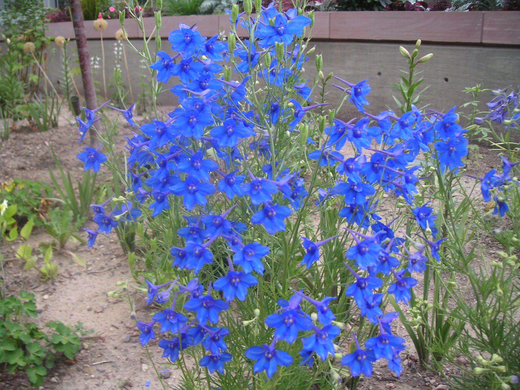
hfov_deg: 50.1
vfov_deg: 38.7
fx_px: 556
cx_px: 260
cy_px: 195
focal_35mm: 37
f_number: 2.8
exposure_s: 1/180
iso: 50
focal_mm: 5.7
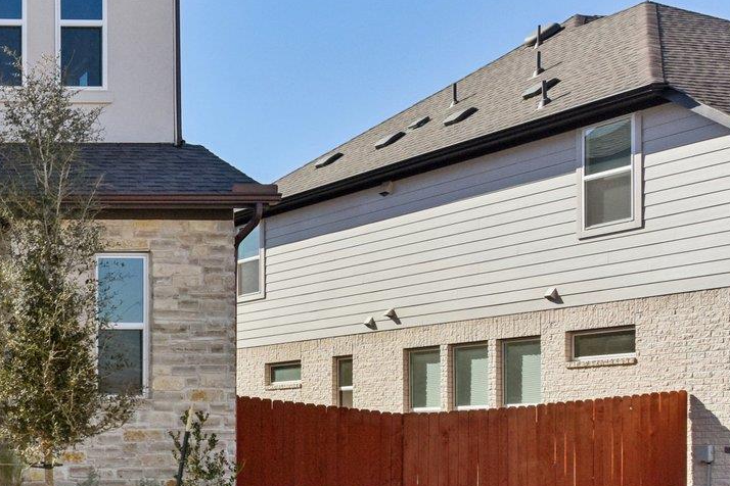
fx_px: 1338
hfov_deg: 25.4
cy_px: 397
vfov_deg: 20.4
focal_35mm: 66
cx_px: -270
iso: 400
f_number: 8
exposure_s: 1/2000
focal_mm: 23
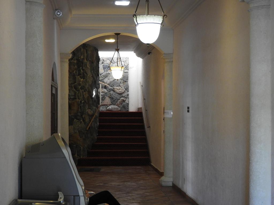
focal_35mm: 70
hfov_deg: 27.8
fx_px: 554
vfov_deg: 21.0
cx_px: 137
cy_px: 102
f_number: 4.5
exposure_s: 1/25
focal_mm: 12.5
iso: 400
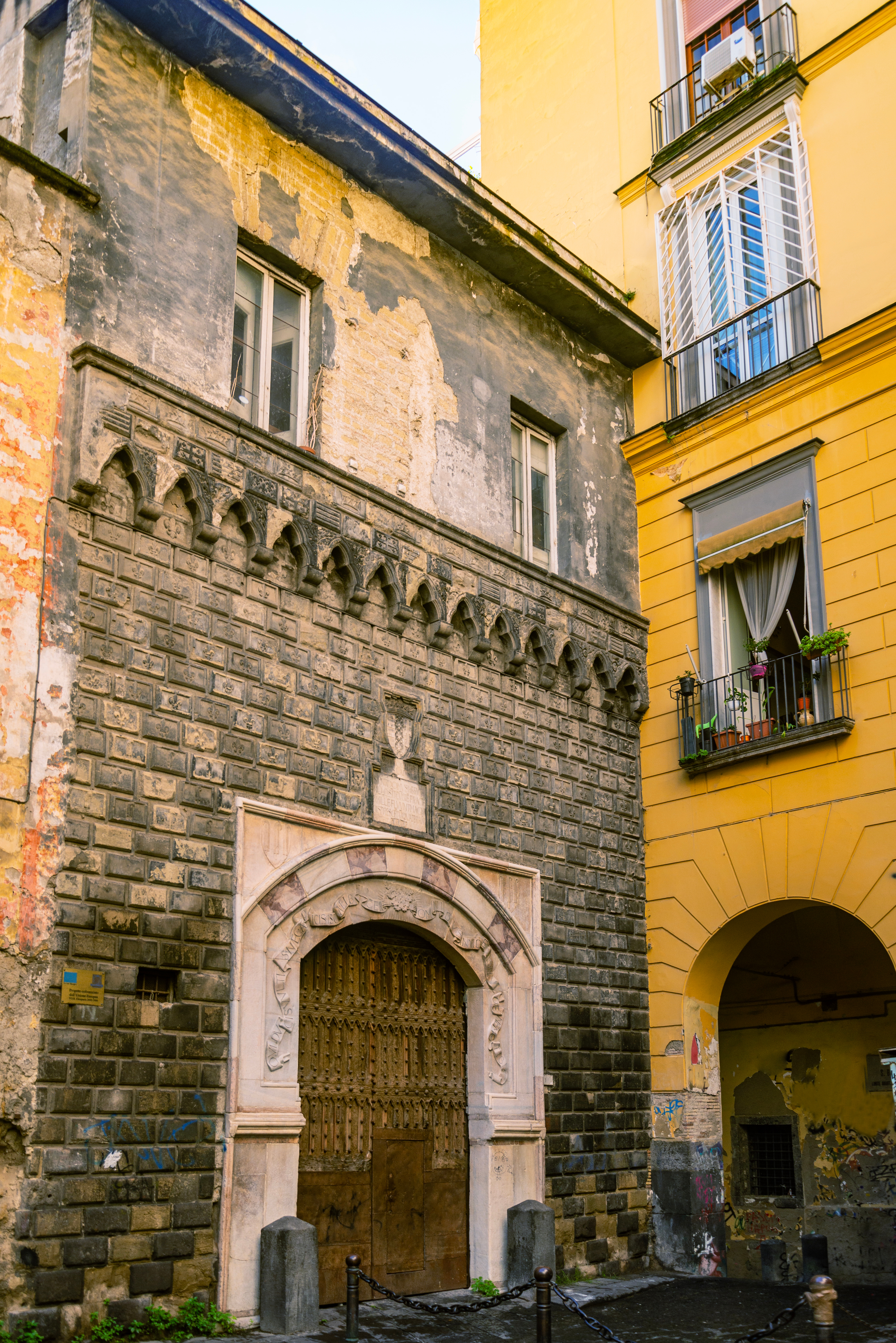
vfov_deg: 63.6
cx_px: 448
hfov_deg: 45.0
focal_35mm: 29
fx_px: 1082
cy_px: 672
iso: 200
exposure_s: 1/320
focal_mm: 29
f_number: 9
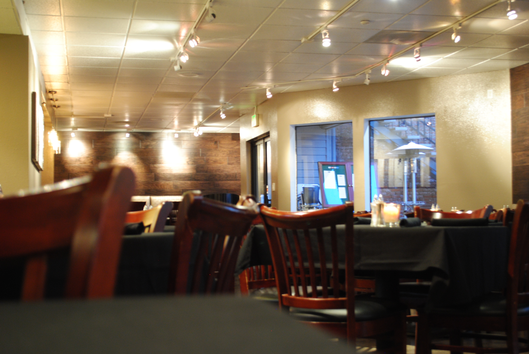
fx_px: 772
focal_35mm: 52
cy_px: 177
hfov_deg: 37.8
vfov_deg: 25.8
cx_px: 264
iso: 400
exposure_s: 1/1.3
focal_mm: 35
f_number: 5
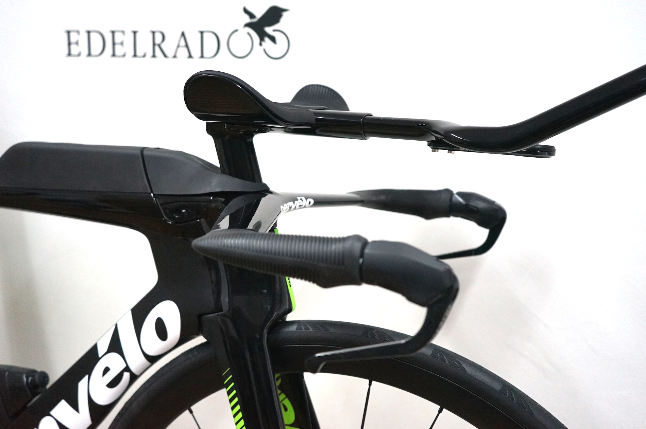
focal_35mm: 37
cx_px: 323
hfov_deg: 51.9
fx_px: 663
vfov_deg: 35.9
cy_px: 214
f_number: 4
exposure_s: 1/160
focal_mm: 37
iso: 2500
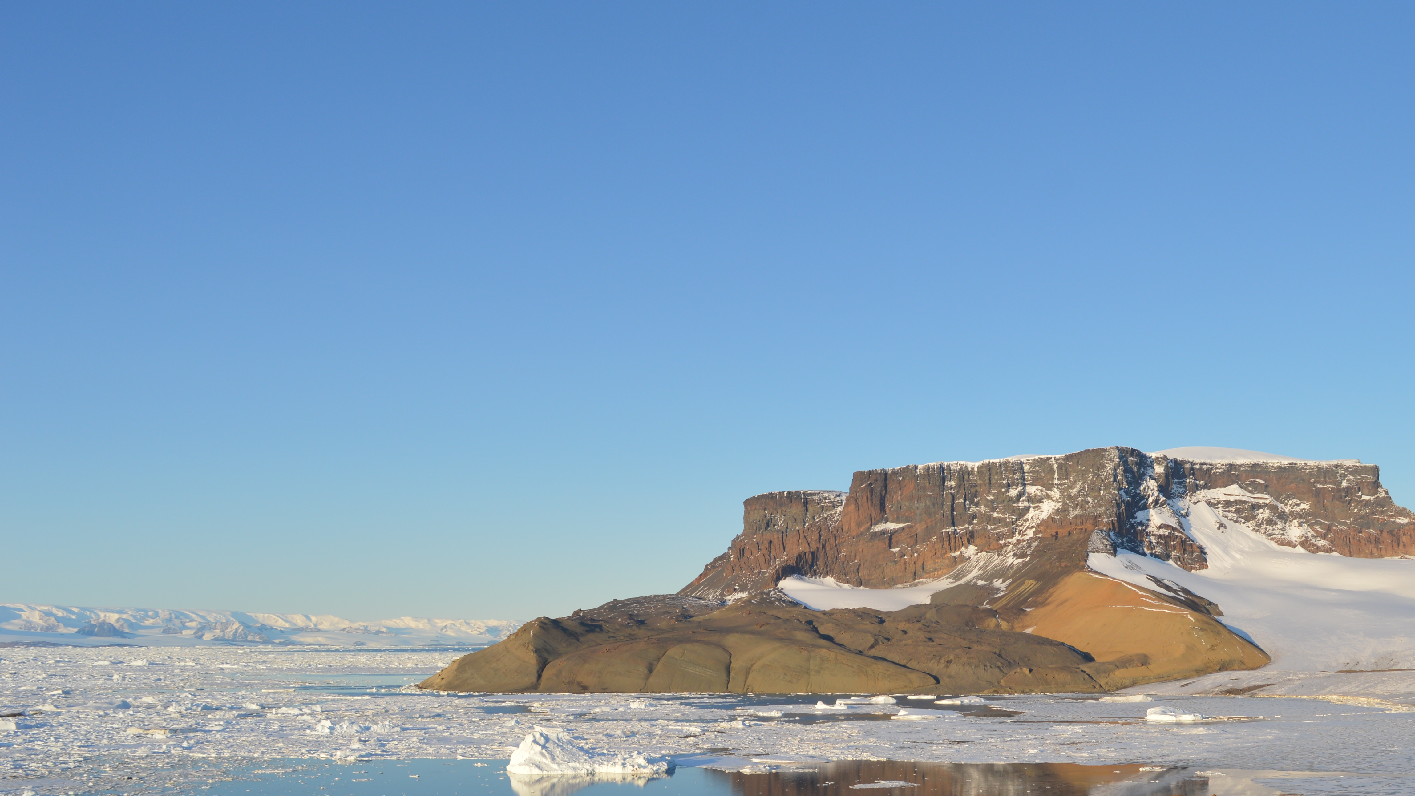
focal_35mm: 37
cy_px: 599
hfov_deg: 53.1
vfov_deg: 31.4
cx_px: 922
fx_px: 1388
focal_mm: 18
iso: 100
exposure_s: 1/250
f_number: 7.1
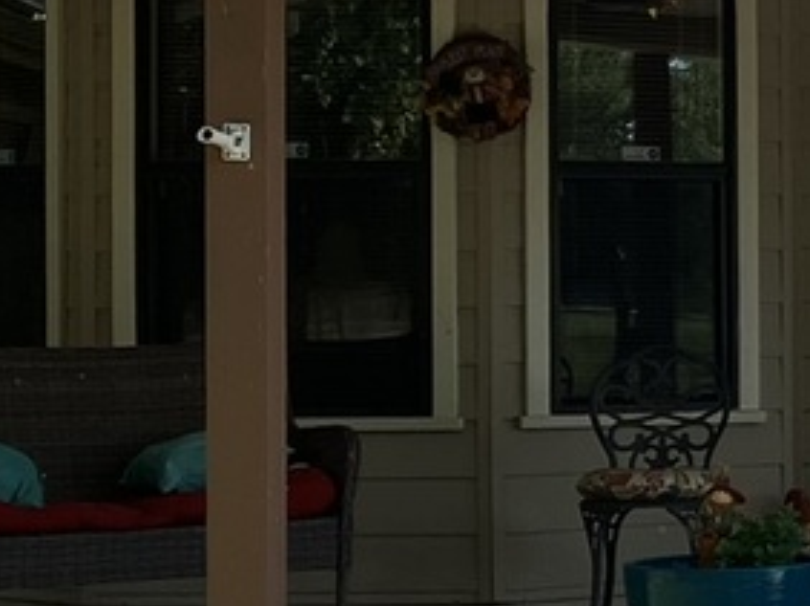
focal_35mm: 143
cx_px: 1792
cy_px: 307
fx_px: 3343
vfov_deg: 10.4
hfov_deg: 11.8
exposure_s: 1/1000
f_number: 1.8
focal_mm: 3.99
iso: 32
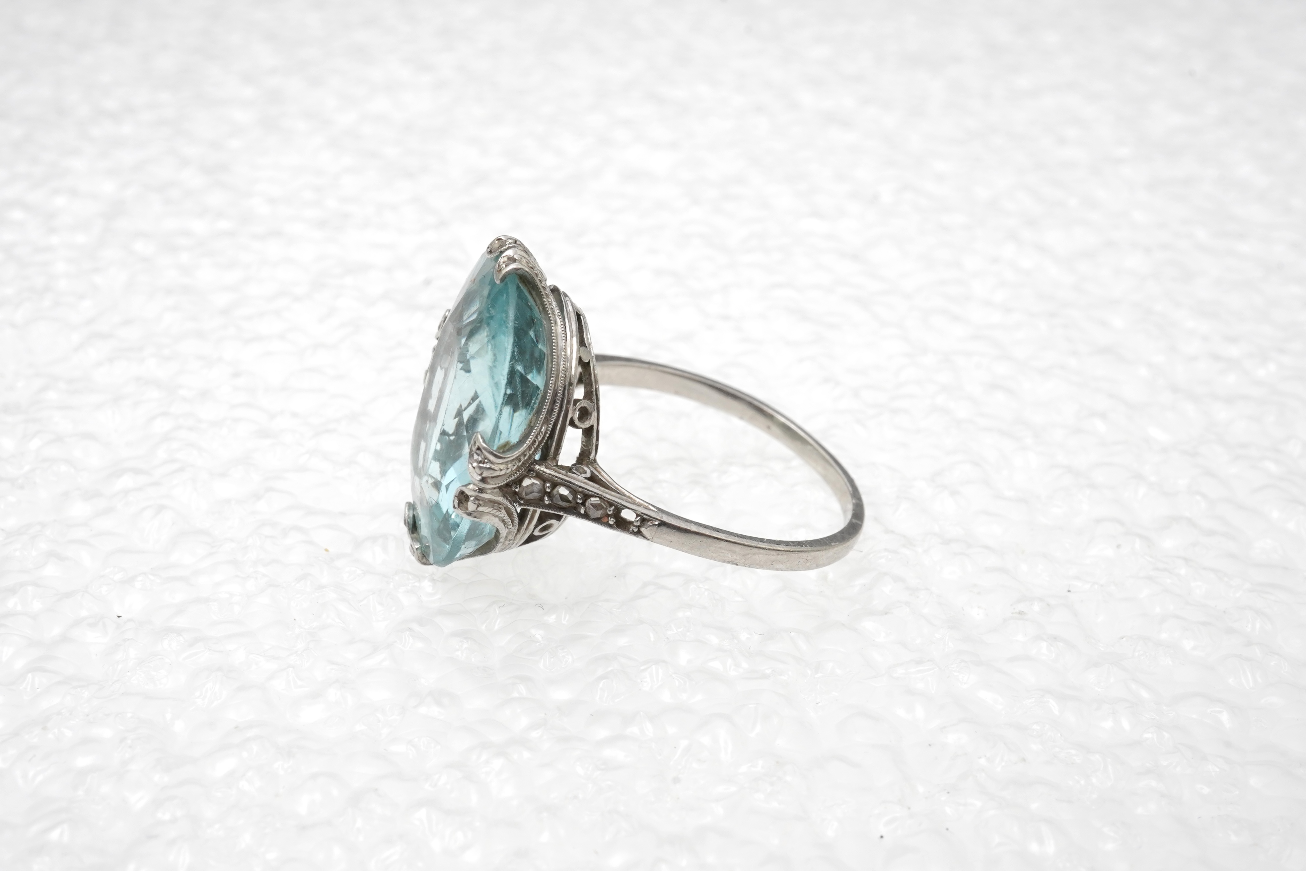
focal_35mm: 45
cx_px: 653
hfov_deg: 43.6
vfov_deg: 29.9
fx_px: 1632
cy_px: 436
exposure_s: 1/100
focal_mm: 30
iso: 800
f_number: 18
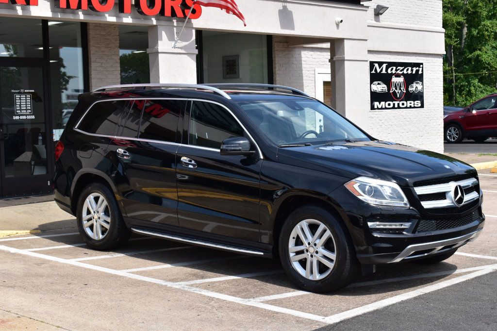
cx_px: 248
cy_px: 166
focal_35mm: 60
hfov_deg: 33.4
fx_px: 828
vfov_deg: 22.6
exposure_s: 1/400
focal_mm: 40
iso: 400
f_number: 11
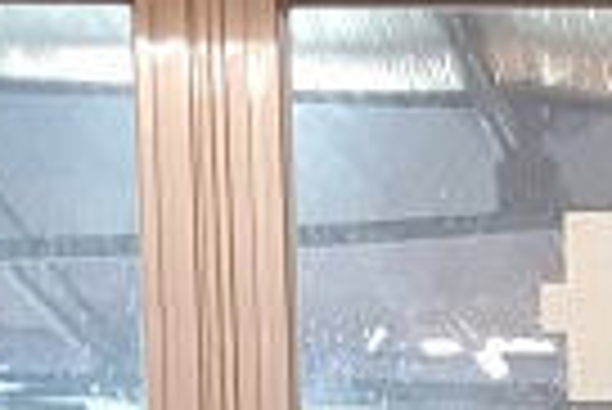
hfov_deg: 12.5
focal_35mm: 156
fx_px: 2655
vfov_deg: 7.9
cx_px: 918
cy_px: 1097
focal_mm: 2.92
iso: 200
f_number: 1.7
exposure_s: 1/24
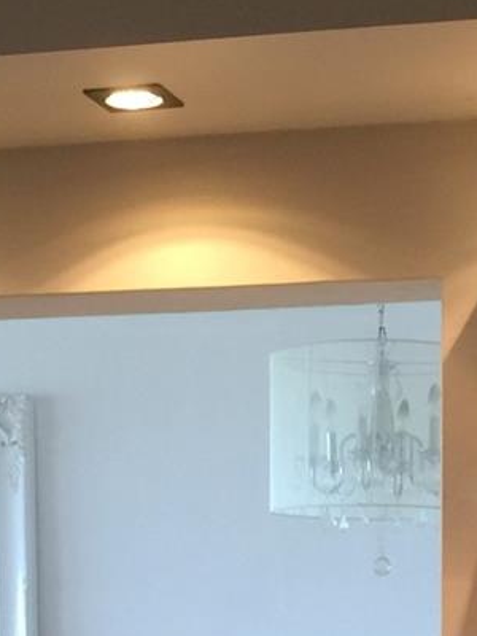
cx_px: 316
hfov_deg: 16.9
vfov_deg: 19.8
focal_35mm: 87
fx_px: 1598
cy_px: 922
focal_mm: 4.15
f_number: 2.2
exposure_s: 1/30
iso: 40
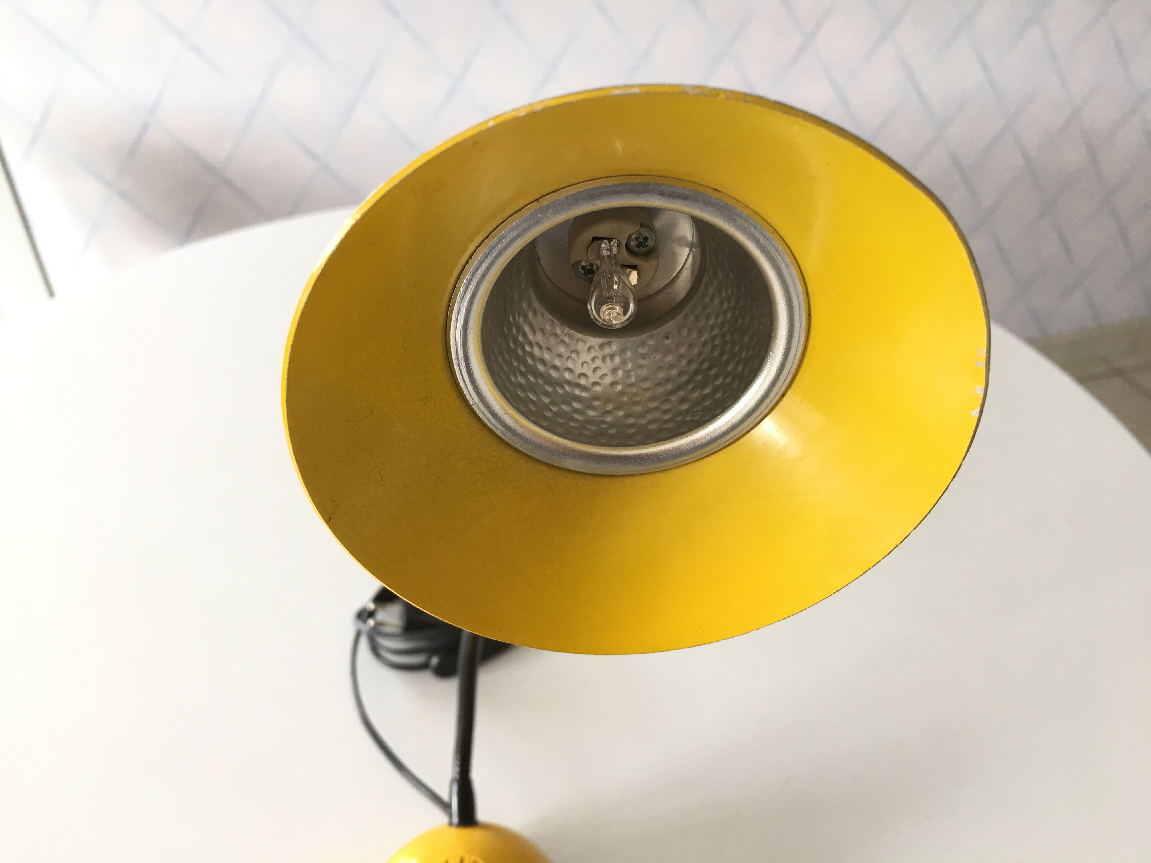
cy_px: 432
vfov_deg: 48.2
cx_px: 576
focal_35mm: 29
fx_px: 964
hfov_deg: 61.7
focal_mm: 4.15
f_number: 2.2
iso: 40
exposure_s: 1/33
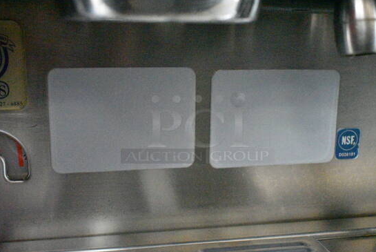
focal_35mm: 47
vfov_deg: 28.7
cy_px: 127
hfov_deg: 41.8
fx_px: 492
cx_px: 198
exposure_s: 1/50
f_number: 4.2
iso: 22800
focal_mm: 28
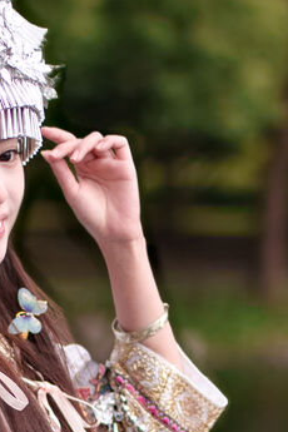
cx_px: 18
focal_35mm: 261
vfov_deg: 7.8
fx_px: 3132
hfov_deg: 5.3
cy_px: 625
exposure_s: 1/6400
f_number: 1.4
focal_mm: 50
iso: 100
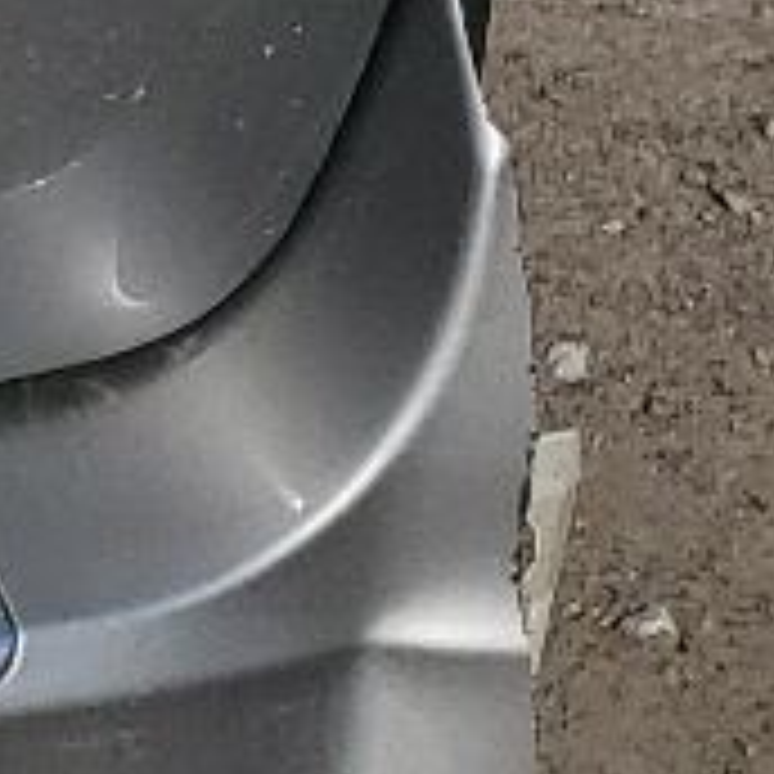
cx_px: -1773
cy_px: -1166
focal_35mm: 214
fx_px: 5414
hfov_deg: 7.1
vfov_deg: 7.6
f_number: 1.5
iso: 50
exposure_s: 1/10000
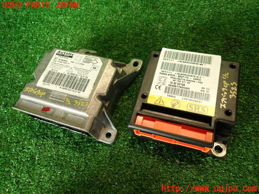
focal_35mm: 25
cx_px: 130
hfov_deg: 69.4
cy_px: 97
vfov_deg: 54.9
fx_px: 187
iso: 160
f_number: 2
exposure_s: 1/60
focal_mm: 4.5
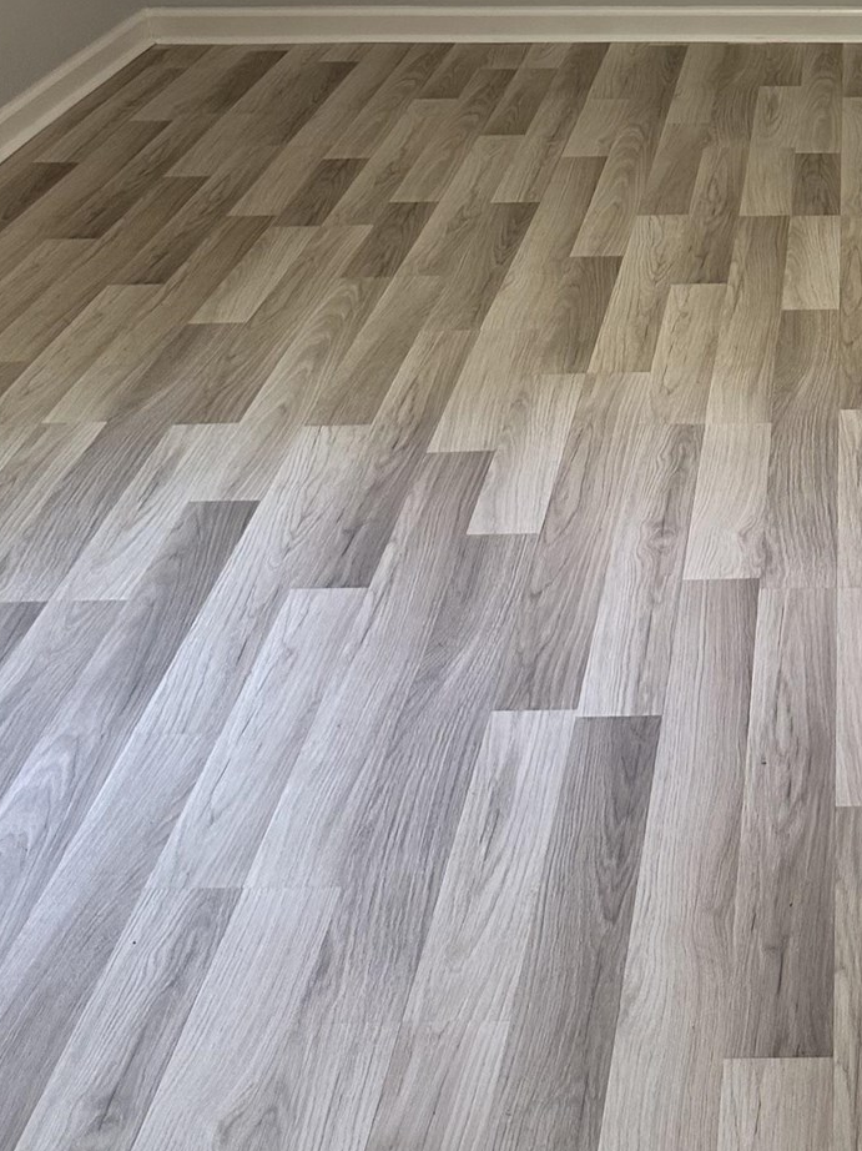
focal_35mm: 60
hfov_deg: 23.2
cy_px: -112
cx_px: 909
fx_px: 1993
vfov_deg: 29.1
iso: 160
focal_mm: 6.86
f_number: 1.78
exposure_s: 1/60
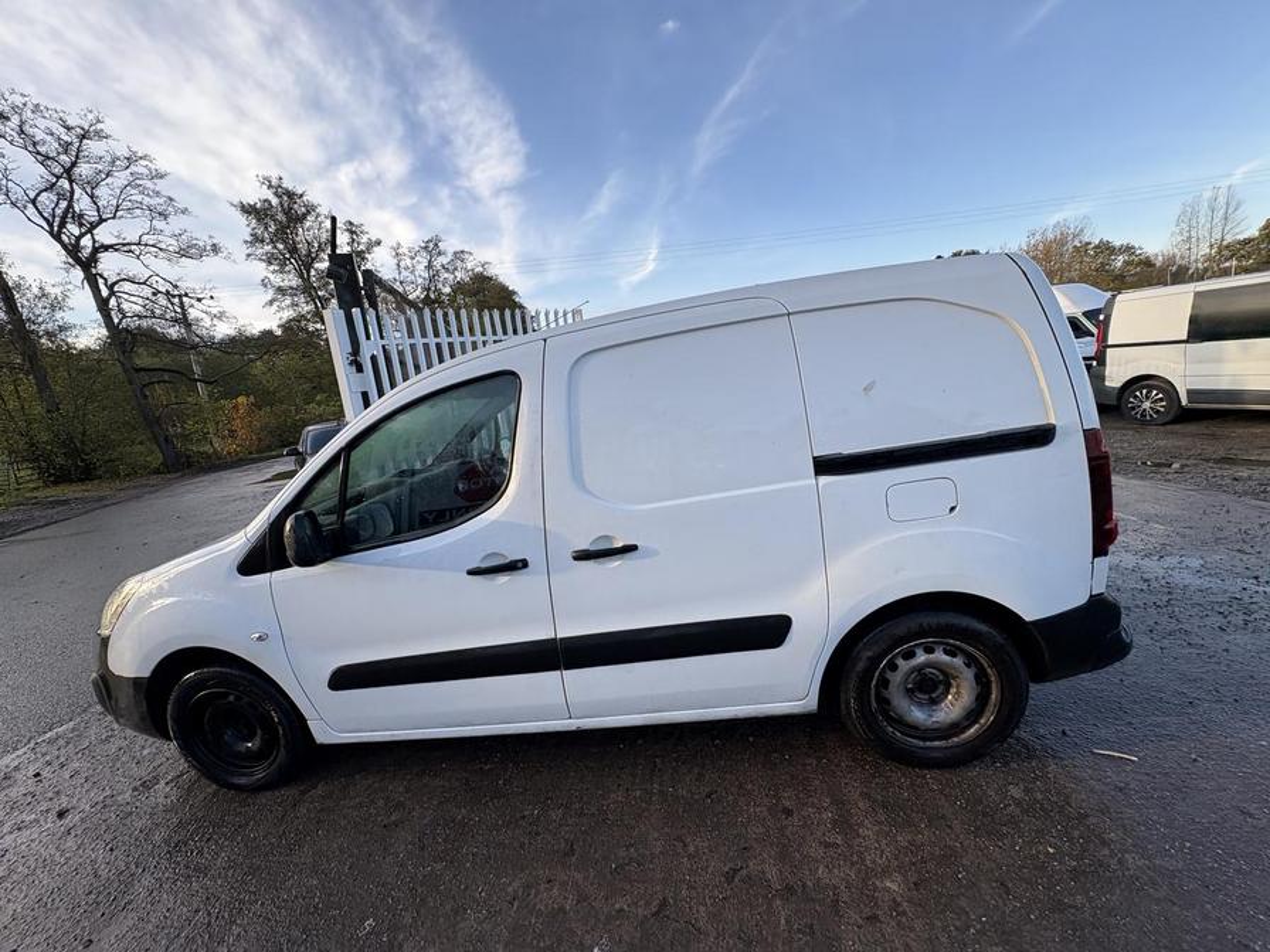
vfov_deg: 85.7
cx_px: 635
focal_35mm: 14
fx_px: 514
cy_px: 476
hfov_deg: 102.1
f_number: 2.2
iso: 40
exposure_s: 1/375
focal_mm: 2.22
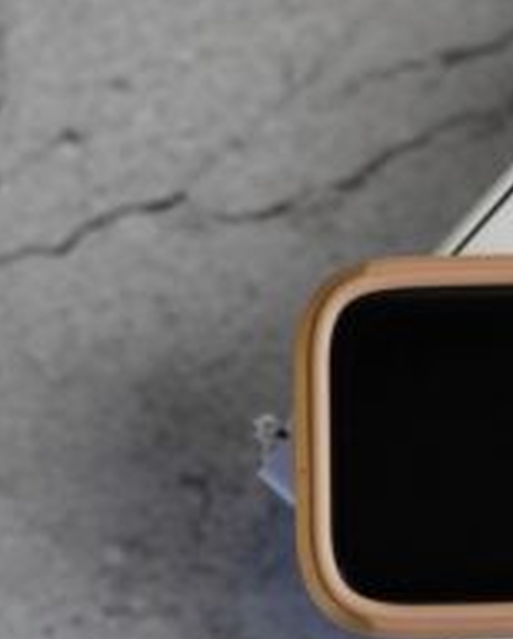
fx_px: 3335
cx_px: 440
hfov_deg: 8.8
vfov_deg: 11.0
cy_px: 305
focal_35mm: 176
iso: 800
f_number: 4
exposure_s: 1/160
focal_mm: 90
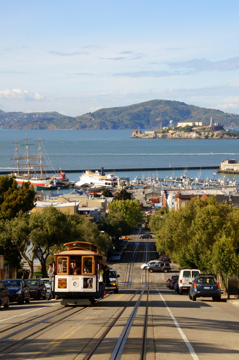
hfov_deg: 18.1
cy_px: 180
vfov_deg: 27.0
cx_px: 120
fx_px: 749
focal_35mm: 75
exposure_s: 1/80
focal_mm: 50
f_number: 25
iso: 320
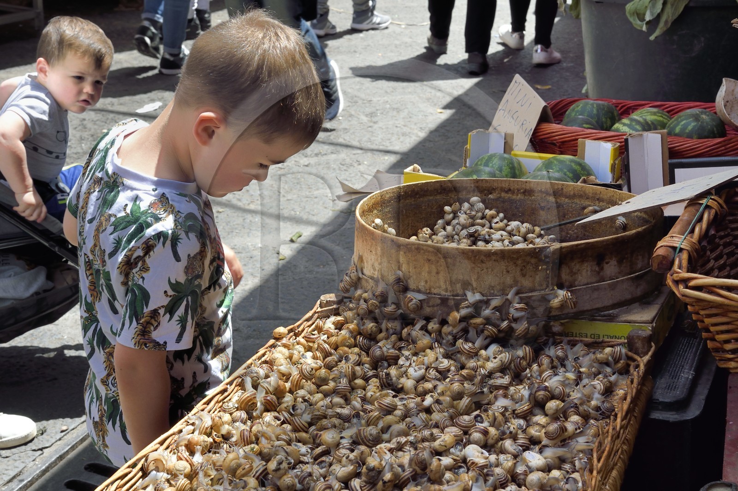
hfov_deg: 36.3
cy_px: 246
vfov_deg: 24.6
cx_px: 369
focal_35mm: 55
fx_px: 1127
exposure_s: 1/160
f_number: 18
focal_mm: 55
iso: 800
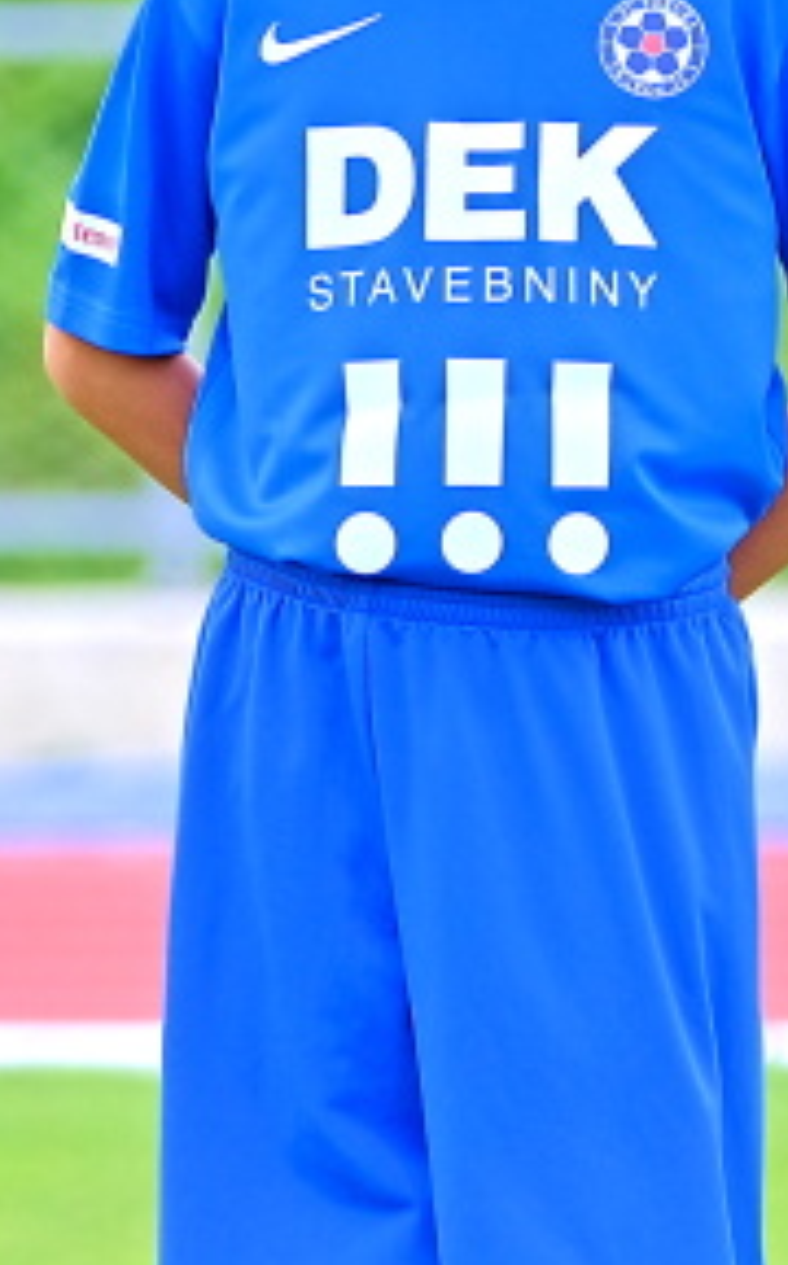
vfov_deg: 4.9
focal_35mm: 428
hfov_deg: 3.1
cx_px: 405
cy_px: 742
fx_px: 14743
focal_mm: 115
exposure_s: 1/420
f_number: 2.8
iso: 320
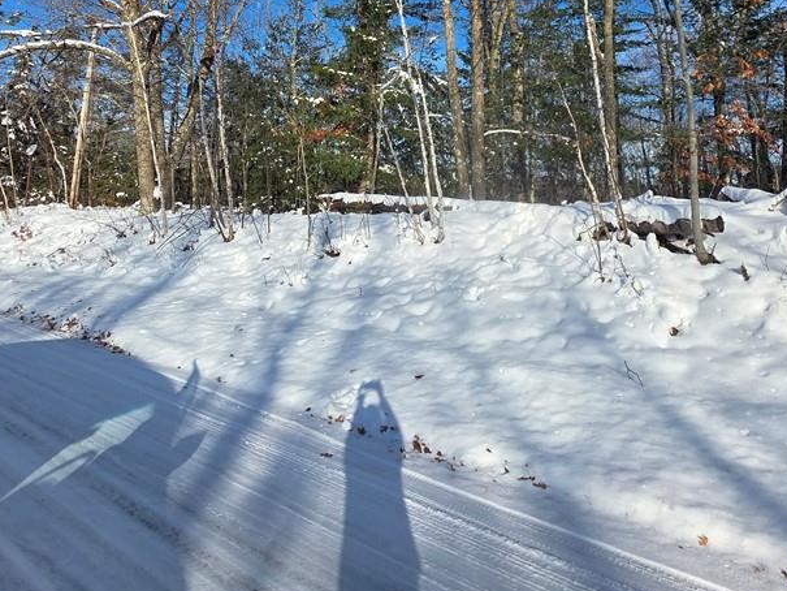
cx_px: 343
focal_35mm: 22
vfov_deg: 56.2
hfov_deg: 76.0
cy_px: 109
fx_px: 500
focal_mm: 2.2
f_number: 1.9
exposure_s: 1/1809
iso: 40
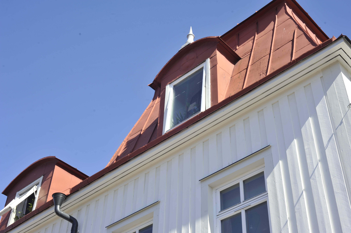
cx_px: 176
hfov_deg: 39.6
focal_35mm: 50
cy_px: 116
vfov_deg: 27.0
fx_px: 487
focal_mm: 50
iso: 400
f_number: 11
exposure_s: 1/250
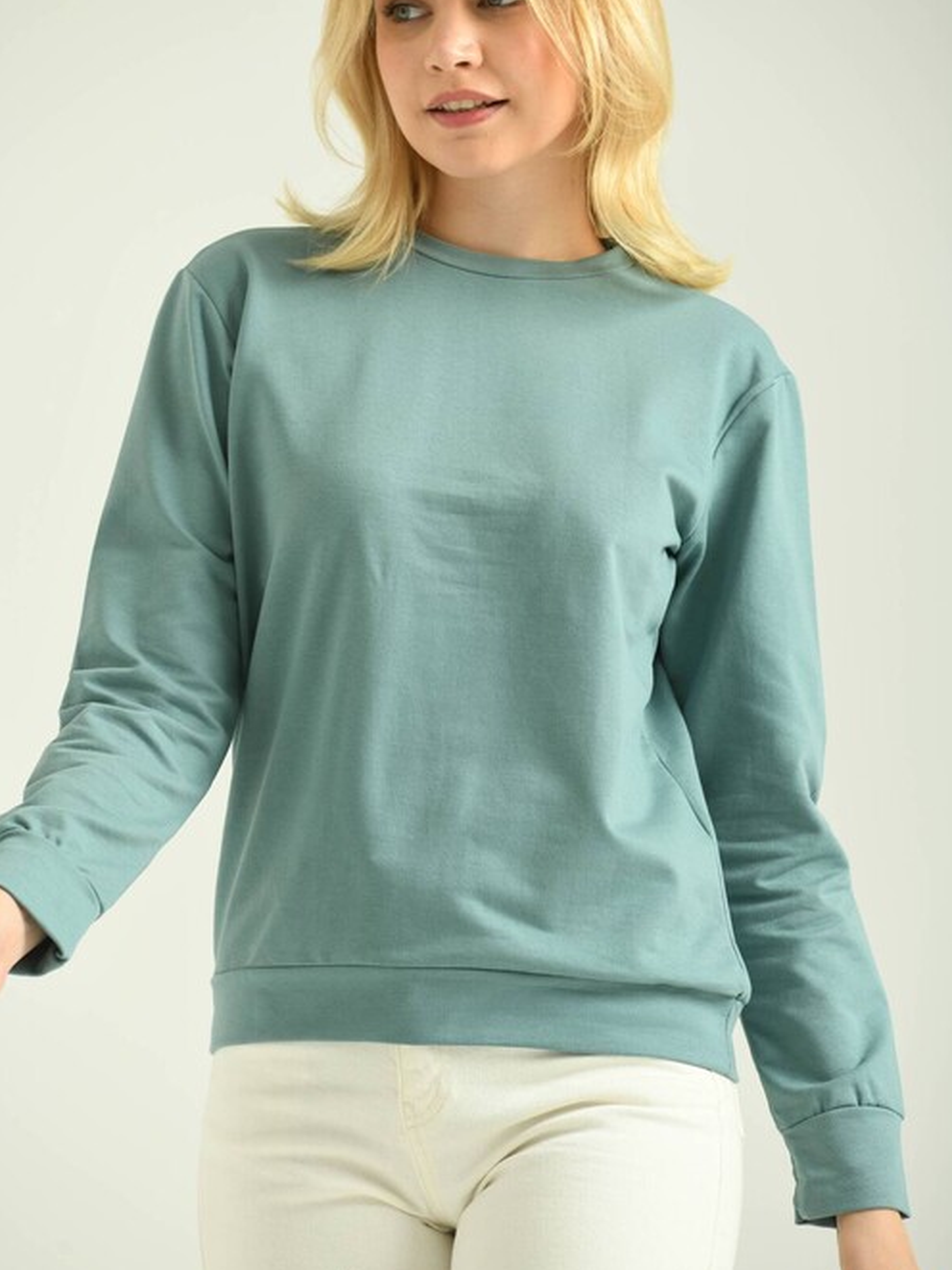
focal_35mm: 218
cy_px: 635
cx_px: 476
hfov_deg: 6.8
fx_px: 7999
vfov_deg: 9.1
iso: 125
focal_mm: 200
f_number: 5.6
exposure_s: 1/160
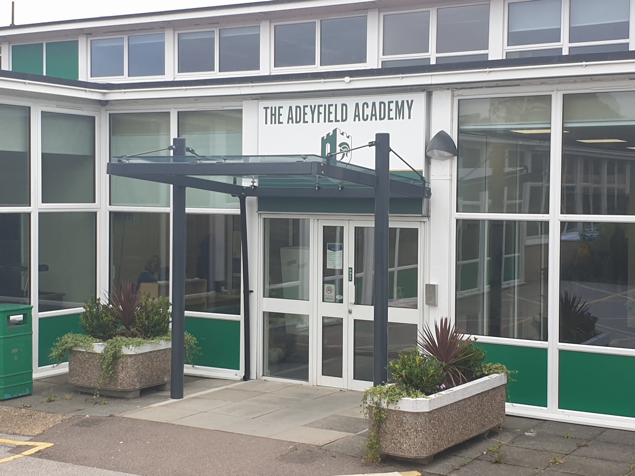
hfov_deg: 67.3
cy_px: 238
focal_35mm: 26
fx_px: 477
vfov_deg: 53.1
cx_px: 318
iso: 50
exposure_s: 1/424
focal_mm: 4.3
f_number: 2.4
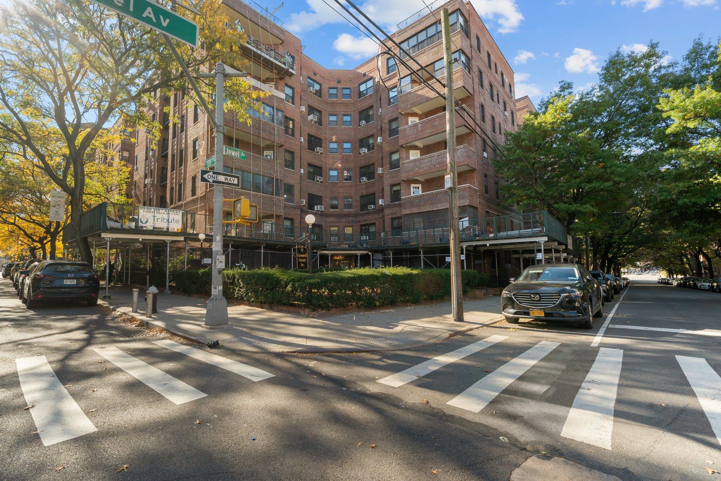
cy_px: 242
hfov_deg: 100.3
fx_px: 300
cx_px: 345
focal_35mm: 15
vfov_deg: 77.3
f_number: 10
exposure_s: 1/160
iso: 800
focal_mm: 14
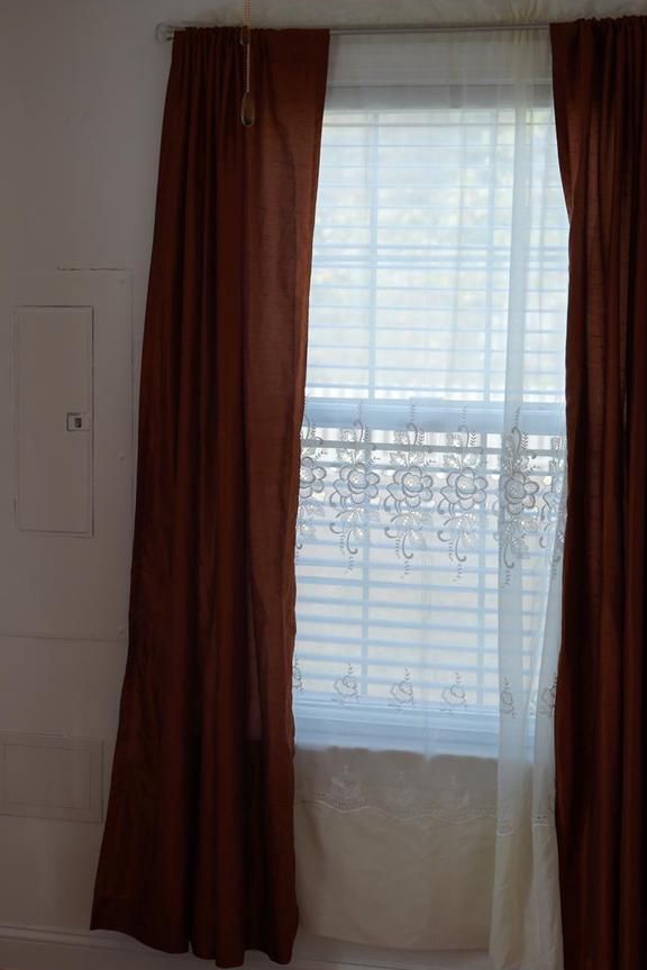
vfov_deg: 31.4
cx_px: 207
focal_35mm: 64
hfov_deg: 21.1
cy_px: 422
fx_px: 1725
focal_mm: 36
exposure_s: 1/60
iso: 160
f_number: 4
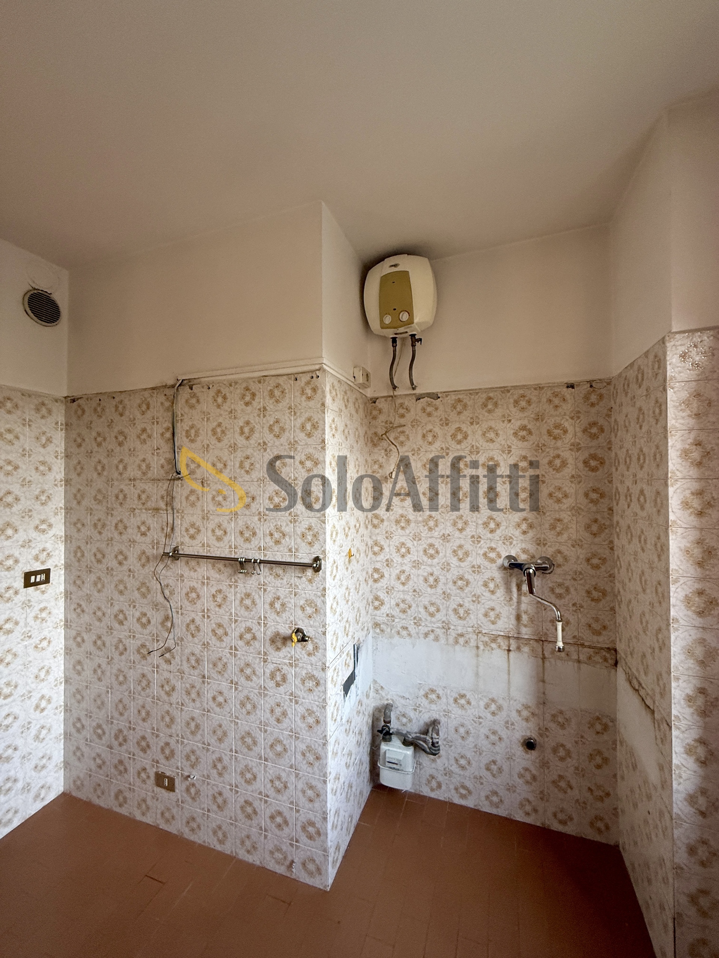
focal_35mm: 14
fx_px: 388
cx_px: 360
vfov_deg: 102.1
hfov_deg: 85.7
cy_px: 479
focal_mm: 2.22
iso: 250
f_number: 2.2
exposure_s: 1/99
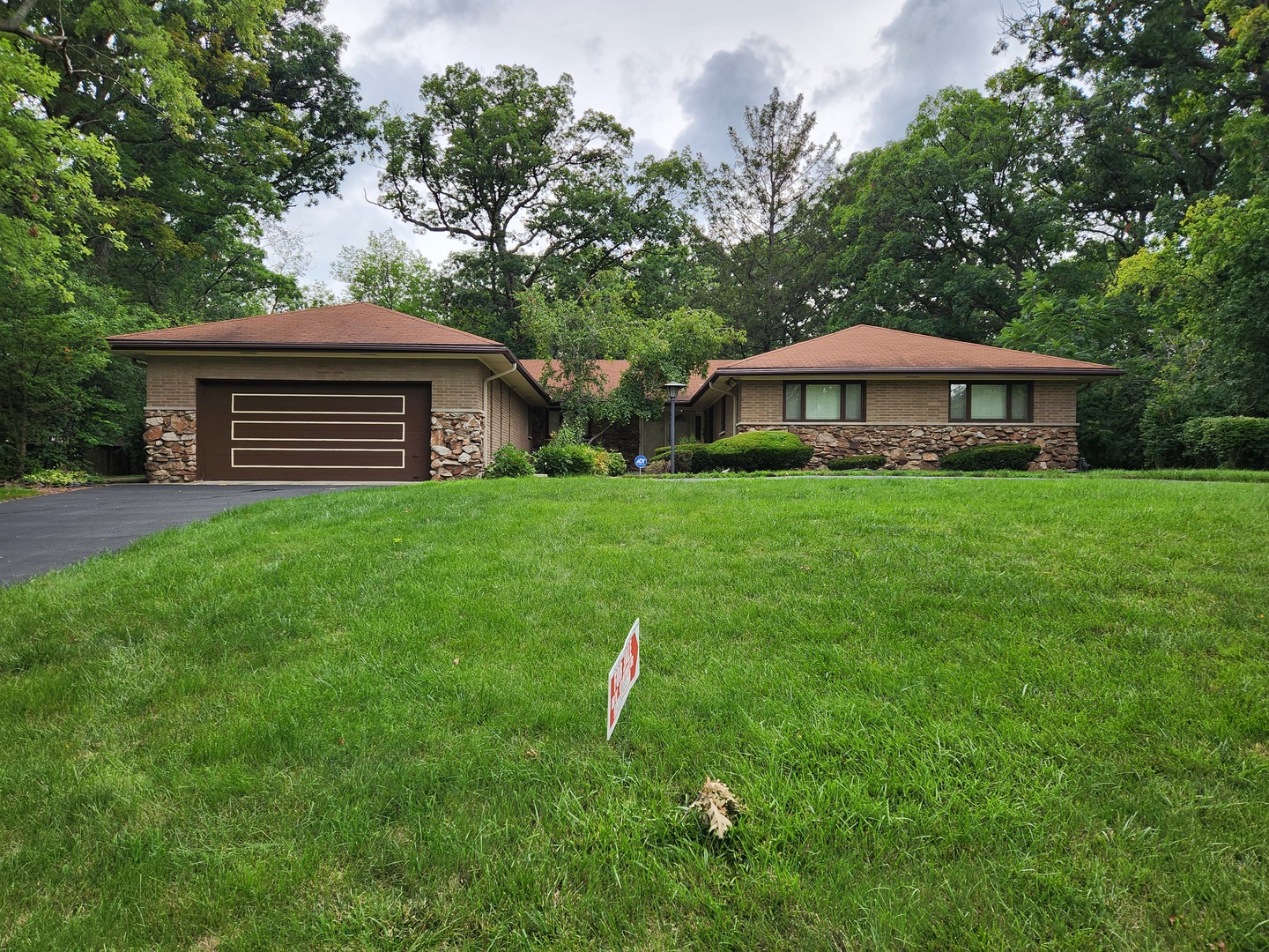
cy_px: 476
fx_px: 843
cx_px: 634
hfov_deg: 73.9
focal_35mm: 23
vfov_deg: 58.9
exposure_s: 1/444
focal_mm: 5.4
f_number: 1.8
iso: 20
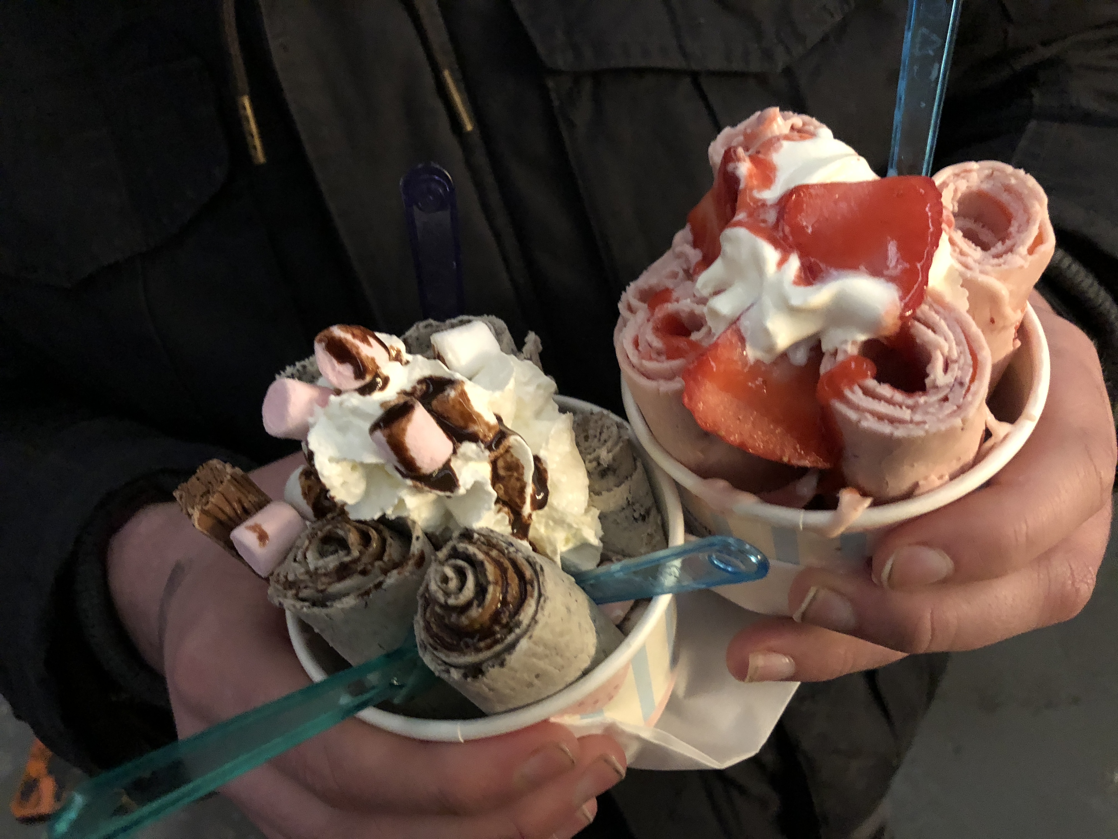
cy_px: 420
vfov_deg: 49.7
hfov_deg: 63.4
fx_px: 904
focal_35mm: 28
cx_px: 559
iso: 100
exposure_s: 1/4
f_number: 1.8
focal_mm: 4
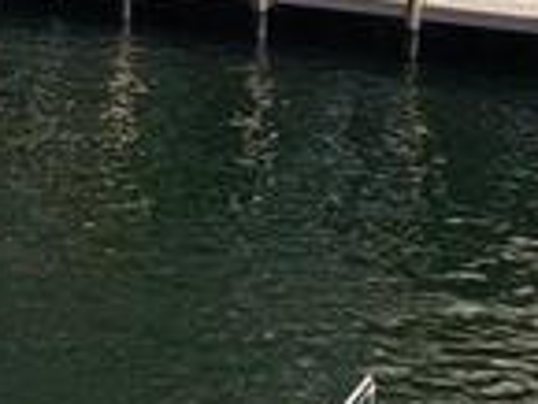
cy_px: -19
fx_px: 2629
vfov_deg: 8.7
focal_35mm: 169
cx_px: -790
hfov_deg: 10.1
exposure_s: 1/1693
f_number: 1.8
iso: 40
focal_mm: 5.23
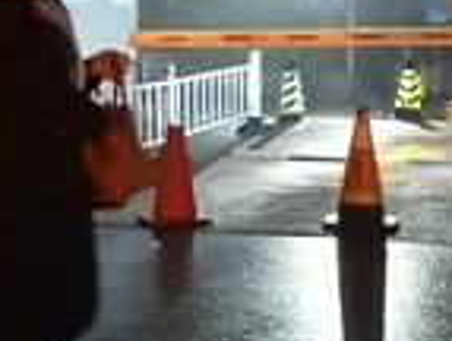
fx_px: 1479
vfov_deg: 13.1
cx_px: 256
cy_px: 88
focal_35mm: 113
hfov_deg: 17.4
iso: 2000
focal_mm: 5.3
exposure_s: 1/20
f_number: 1.8
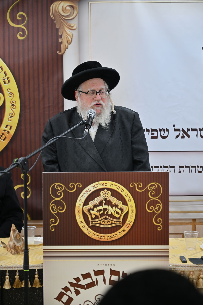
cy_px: 152
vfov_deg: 28.8
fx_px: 592
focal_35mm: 70
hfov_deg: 19.5
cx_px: 102
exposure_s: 1/200
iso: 640
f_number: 4
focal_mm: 70
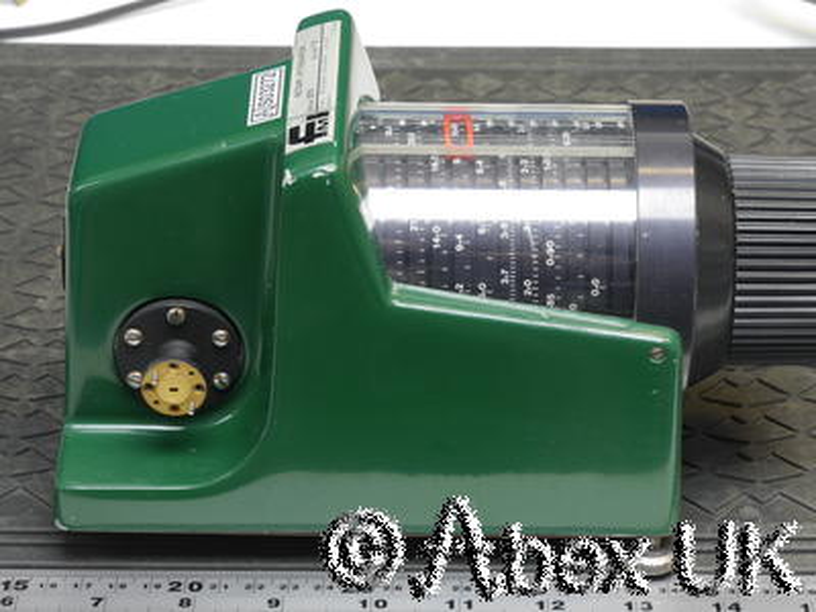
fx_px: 2593
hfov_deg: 17.9
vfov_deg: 13.5
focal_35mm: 110
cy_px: 306
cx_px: 408
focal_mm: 55
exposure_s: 1/4
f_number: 11
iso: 400
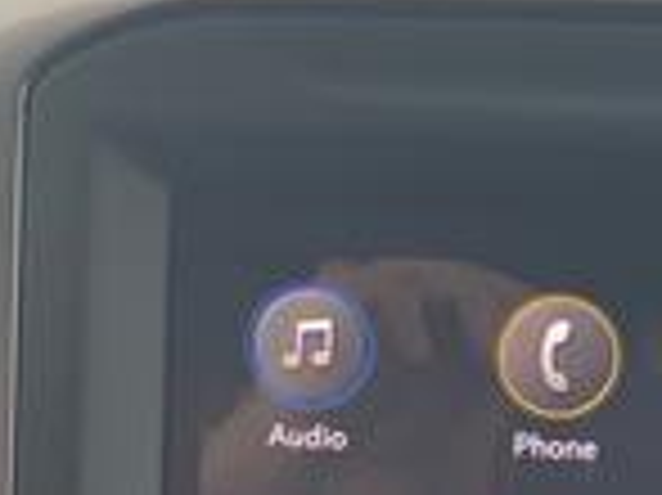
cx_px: 594
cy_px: 554
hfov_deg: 17.2
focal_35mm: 113
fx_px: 2159
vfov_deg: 12.8
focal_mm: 4.2
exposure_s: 1/121
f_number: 1.6
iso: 125
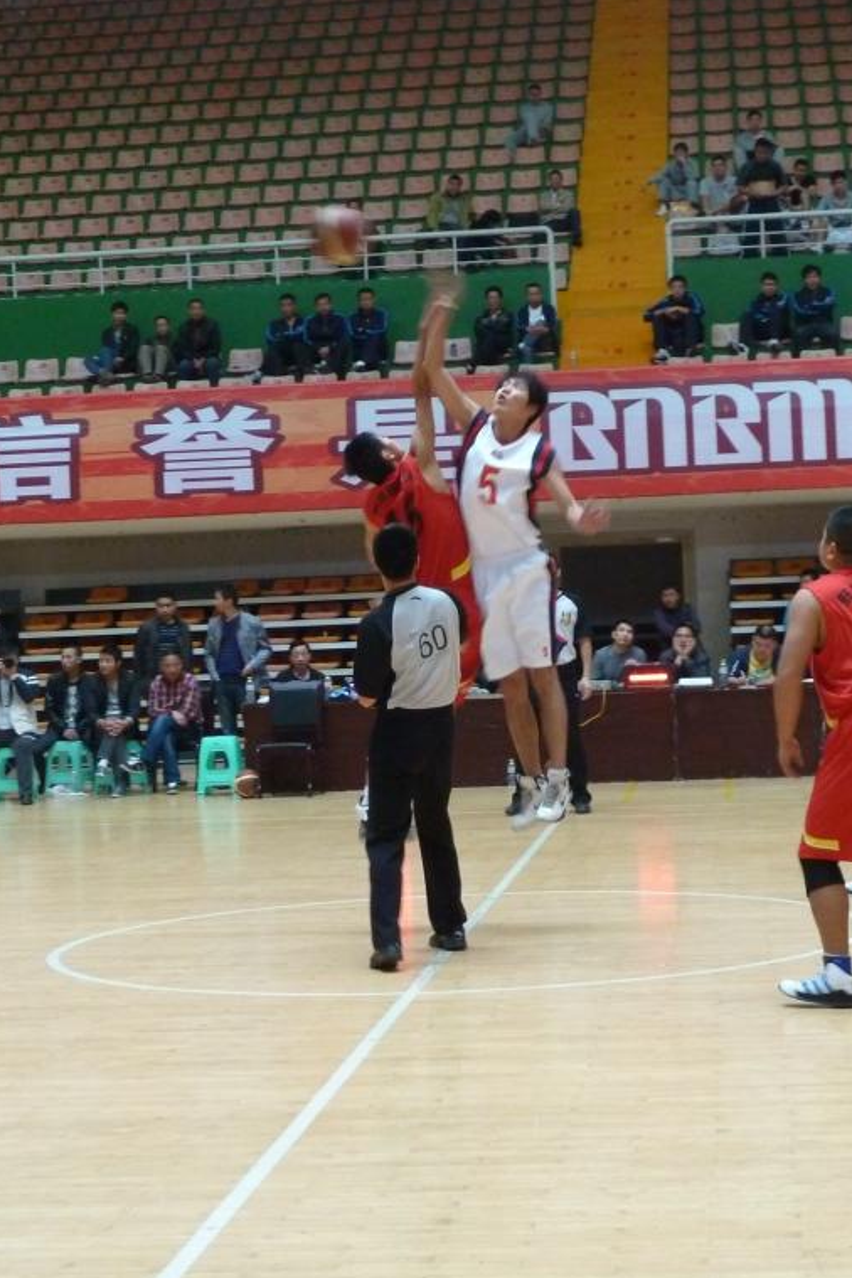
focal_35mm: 73
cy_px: 642
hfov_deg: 18.7
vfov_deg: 27.7
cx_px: 423
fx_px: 2591
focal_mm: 8.5
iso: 320
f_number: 3.8
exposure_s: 1/30
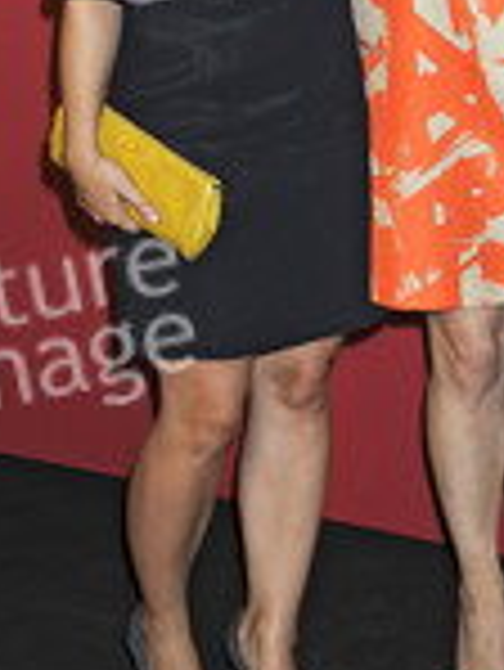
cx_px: 454
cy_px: 121
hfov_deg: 11.0
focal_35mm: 134
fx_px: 2598
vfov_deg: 14.6
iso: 400
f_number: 5.6
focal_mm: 52
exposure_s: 1/160
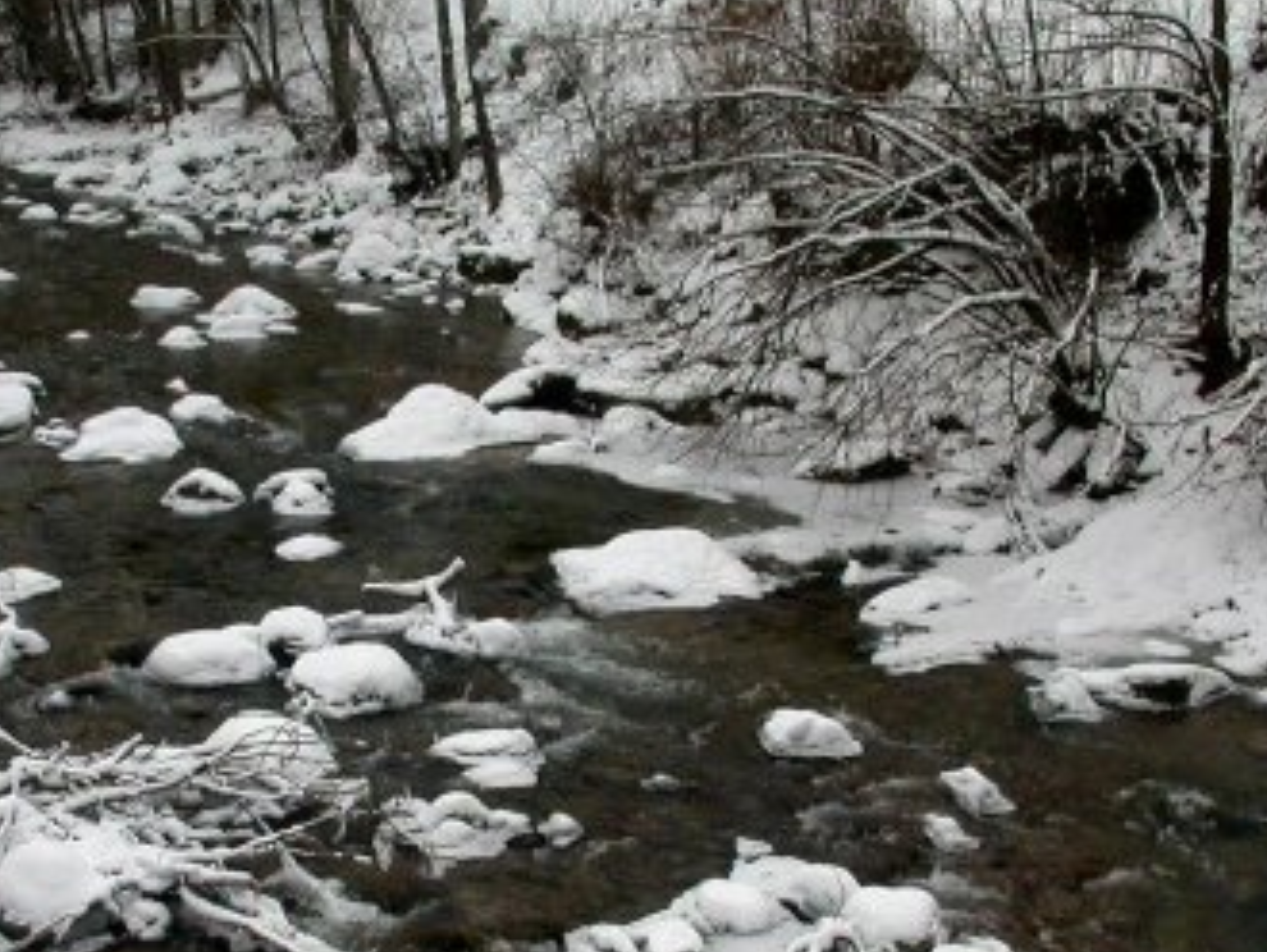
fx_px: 2051
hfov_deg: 34.1
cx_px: 457
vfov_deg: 25.9
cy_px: 678
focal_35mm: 56
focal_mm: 5.6
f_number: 4.5
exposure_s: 1/153
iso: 100
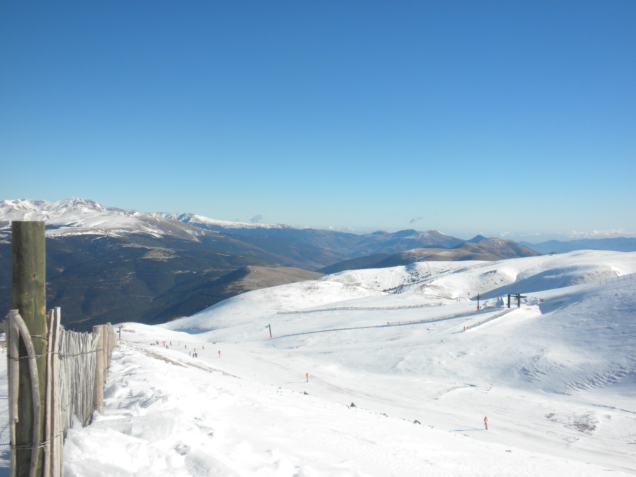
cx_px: 318
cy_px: 238
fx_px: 680
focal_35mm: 37
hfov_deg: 50.1
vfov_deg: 38.7
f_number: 10
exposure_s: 1/162
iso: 64
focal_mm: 6.6
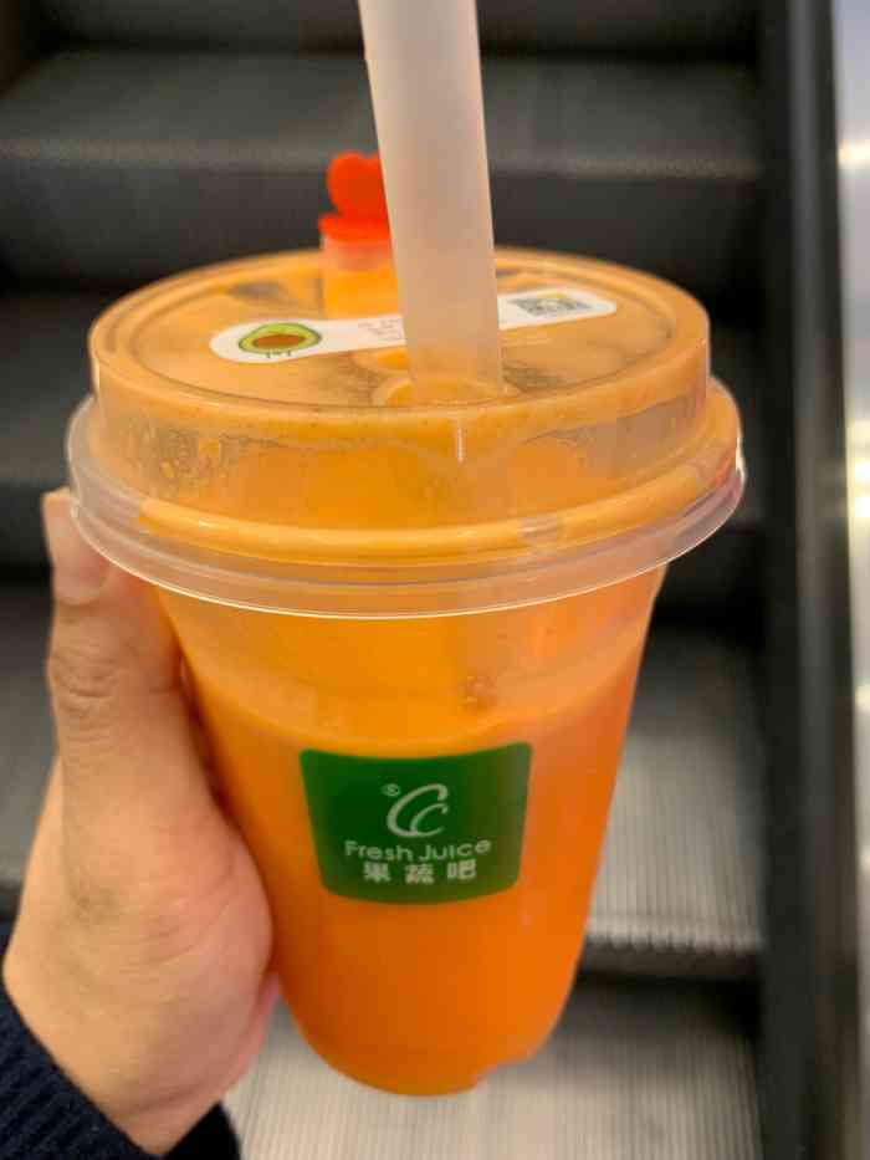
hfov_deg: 53.1
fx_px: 871
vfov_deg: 67.3
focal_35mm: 26
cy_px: 580
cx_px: 435
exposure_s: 1/50
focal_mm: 4.25
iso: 125
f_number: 1.8
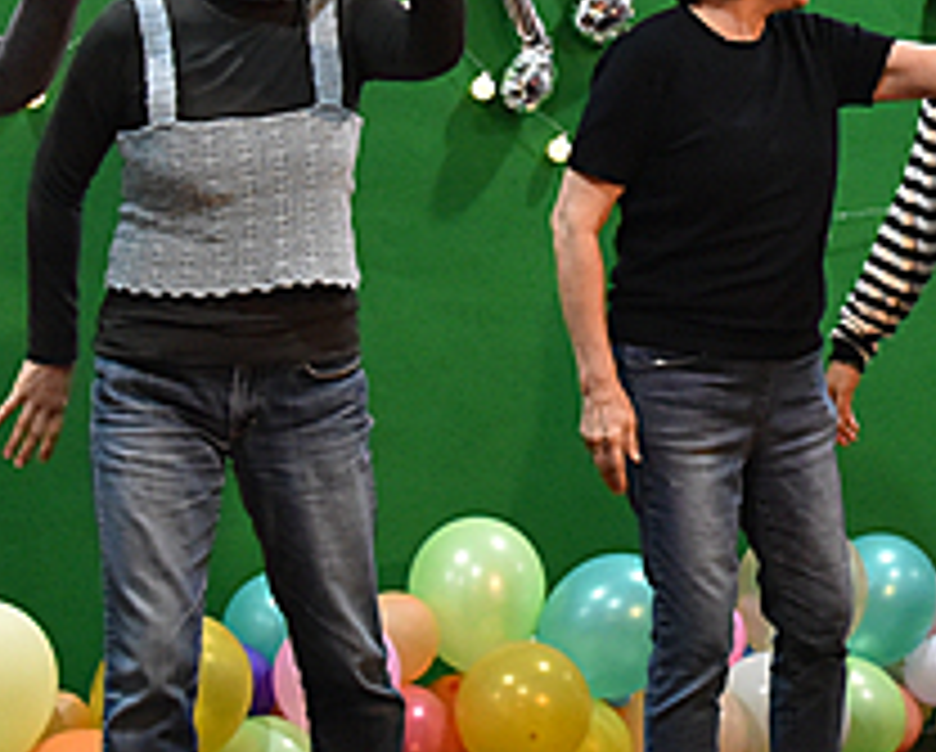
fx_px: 3801
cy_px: 83
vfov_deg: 11.2
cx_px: 936
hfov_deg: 13.8
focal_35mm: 137
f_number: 4.5
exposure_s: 1/125
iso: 3600
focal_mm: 38
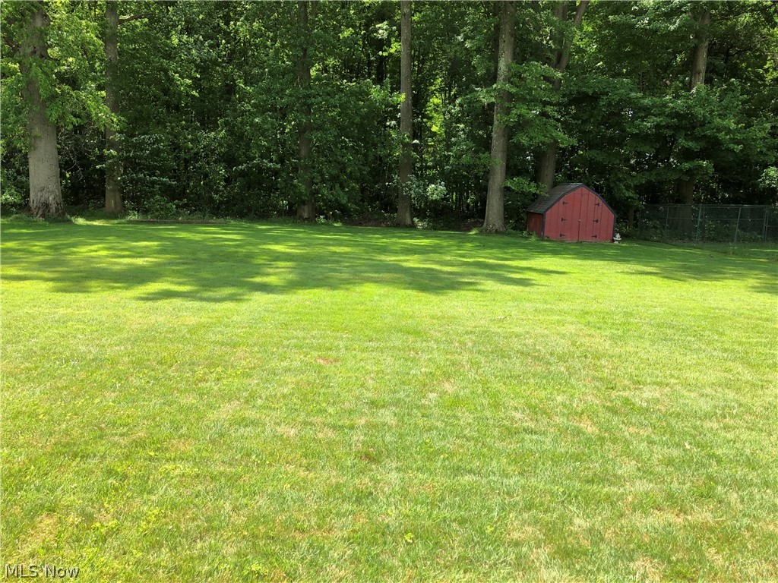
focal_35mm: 28
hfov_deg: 63.4
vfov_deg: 49.7
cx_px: 389
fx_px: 629
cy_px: 292
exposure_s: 1/585
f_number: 1.8
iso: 20
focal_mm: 3.99
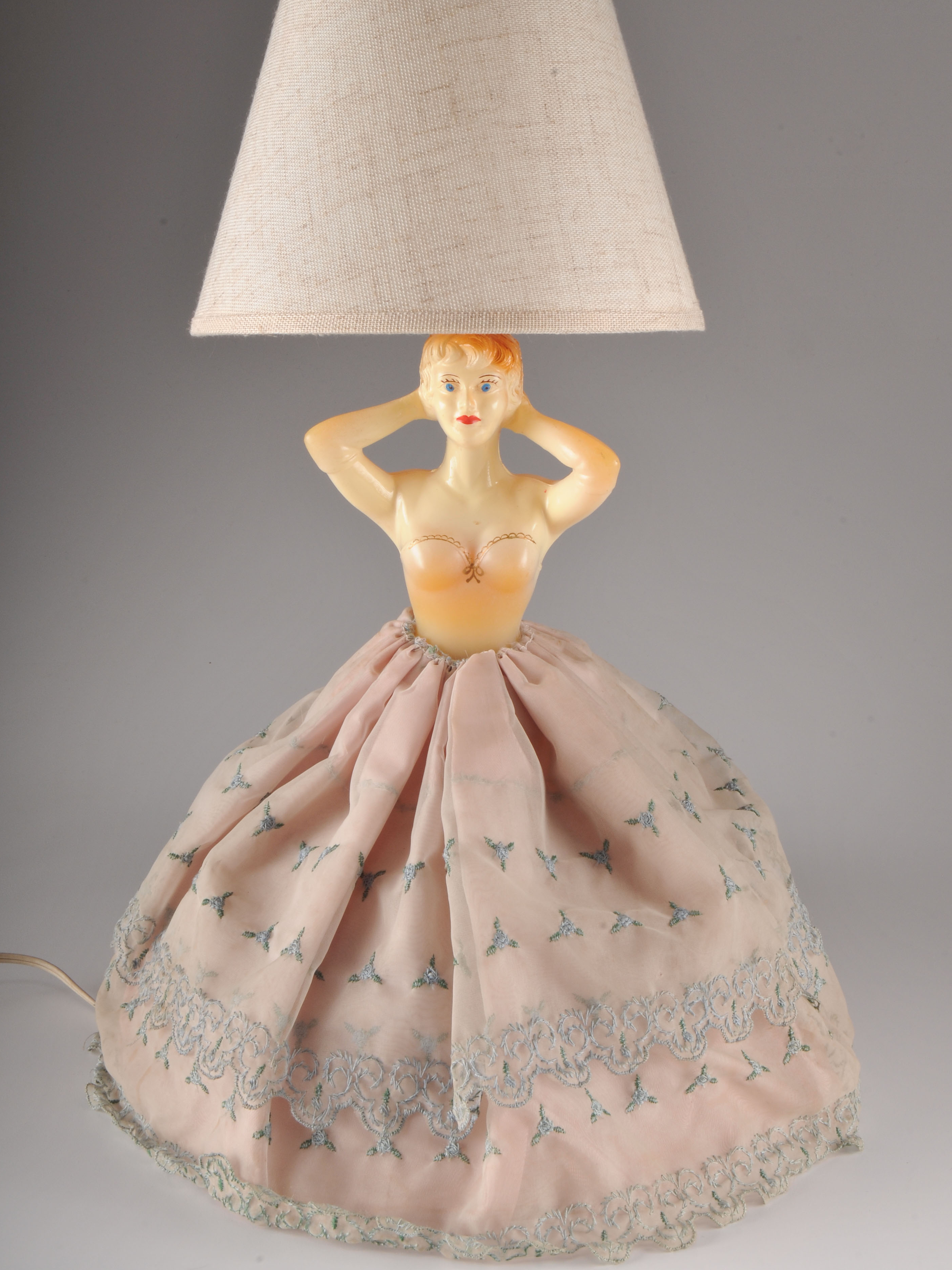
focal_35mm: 58
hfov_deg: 25.4
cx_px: 479
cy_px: 568
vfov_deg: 33.4
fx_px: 2110
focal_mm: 35
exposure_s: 1/250
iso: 160
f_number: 22
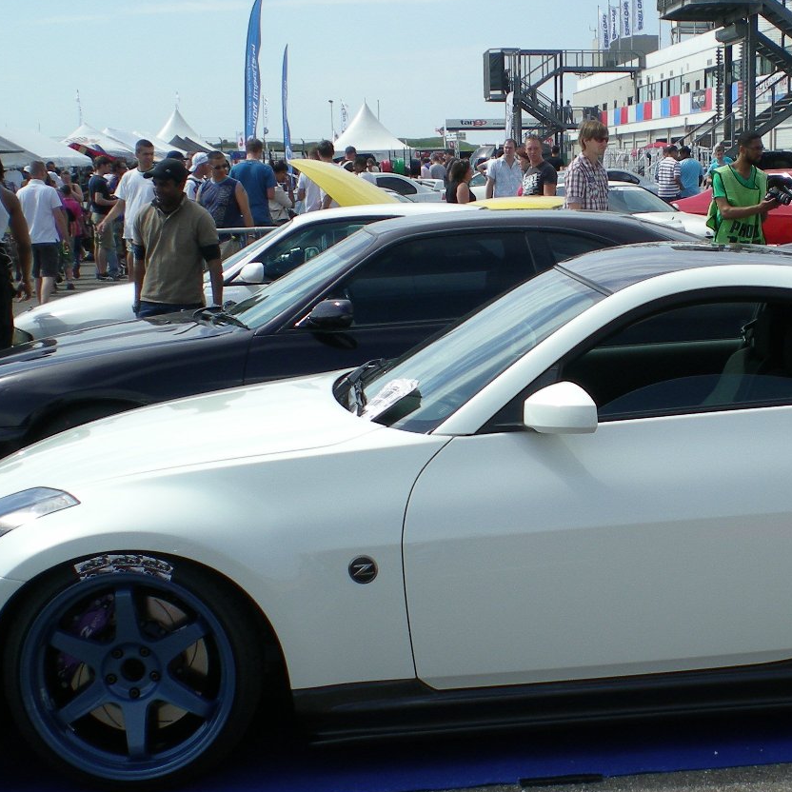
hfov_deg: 27.3
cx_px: 613
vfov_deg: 27.6
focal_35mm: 62
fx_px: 1605
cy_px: 492
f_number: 4.6
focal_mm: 6.3
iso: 50
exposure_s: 1/389
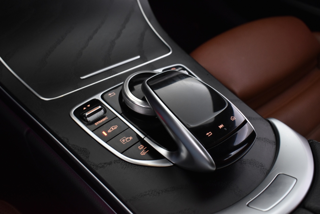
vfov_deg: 36.9
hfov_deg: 53.1
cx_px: 160
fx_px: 320
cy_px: 107
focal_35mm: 36
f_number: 5.6
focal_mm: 24
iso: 1250
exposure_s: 1/13
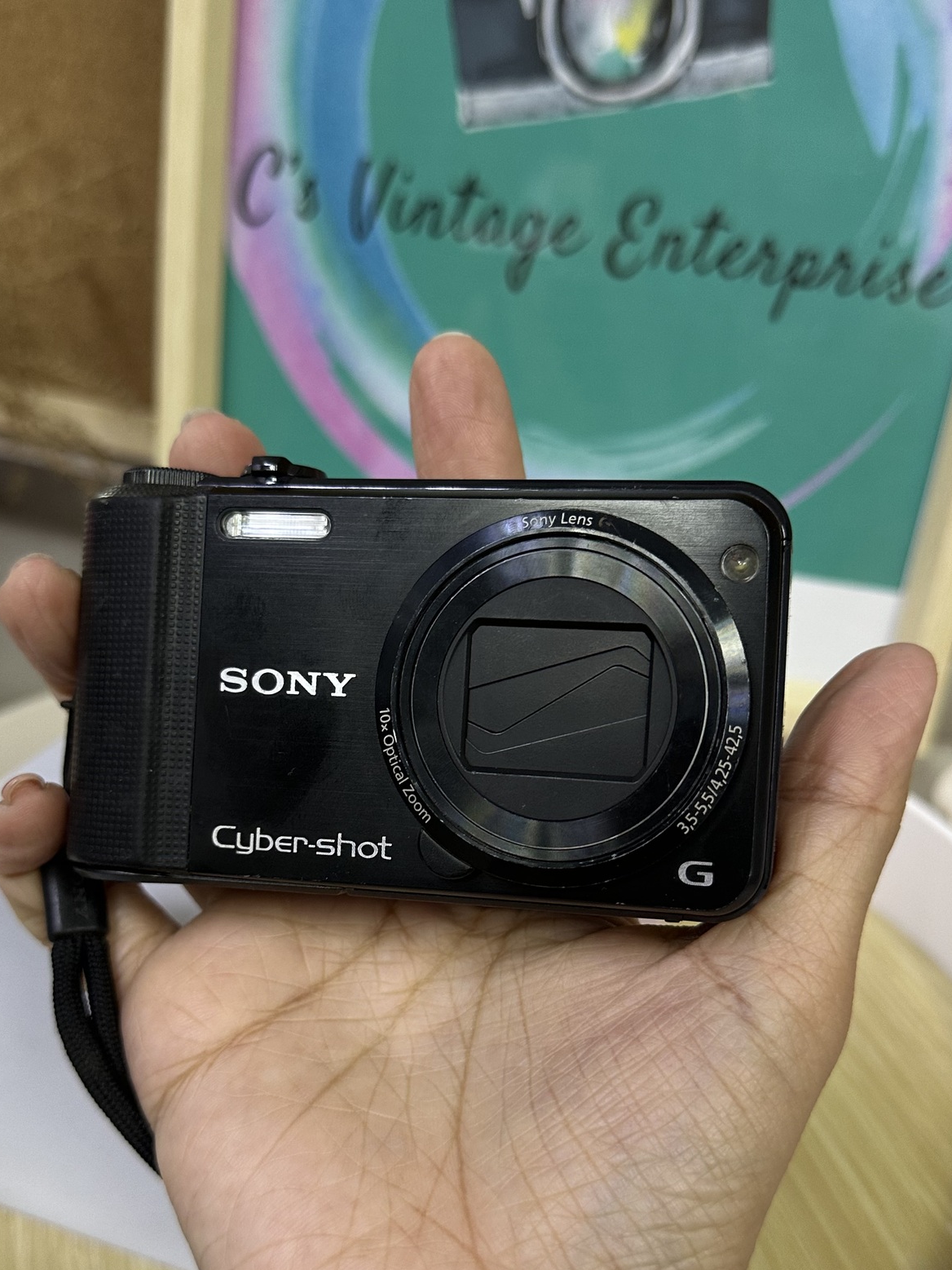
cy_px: 744
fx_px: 1357
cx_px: 449
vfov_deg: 49.9
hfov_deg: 38.7
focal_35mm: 37
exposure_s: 1/50
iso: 160
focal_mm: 6.86
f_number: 1.78
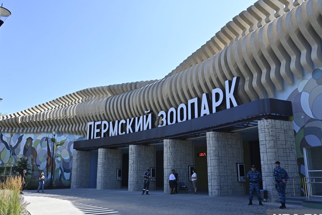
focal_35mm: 32
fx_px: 286
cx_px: 157
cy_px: 112
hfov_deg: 58.7
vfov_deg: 41.1
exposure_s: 1/1600
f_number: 4
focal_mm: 30
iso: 200
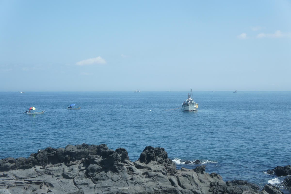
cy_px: 97
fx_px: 444
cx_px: 146
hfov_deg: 36.3
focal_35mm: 55
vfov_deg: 24.6
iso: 200
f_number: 8
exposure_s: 1/250
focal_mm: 37
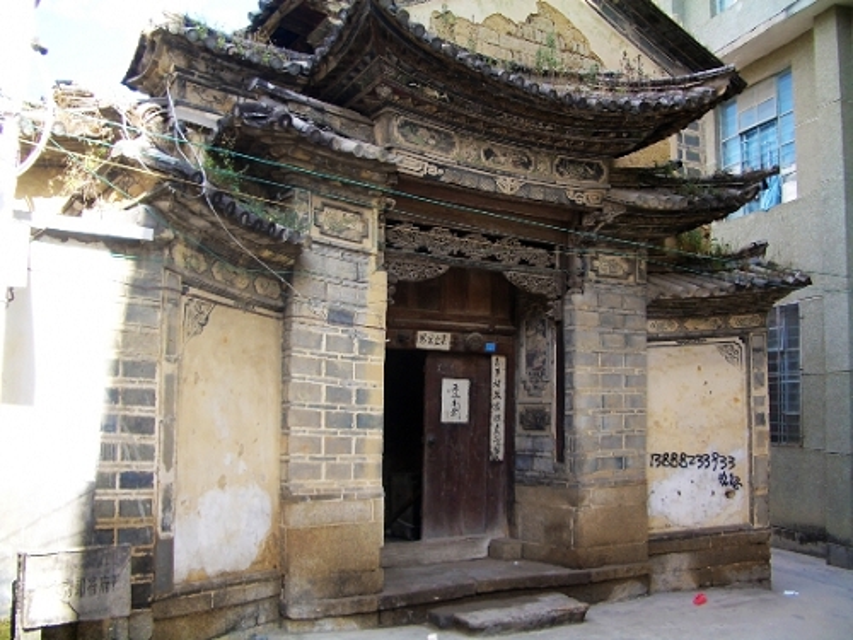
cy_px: 320
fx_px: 862
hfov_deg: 52.6
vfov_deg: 40.7
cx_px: 426
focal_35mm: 35
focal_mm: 5.8
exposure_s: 1/160
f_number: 2.6
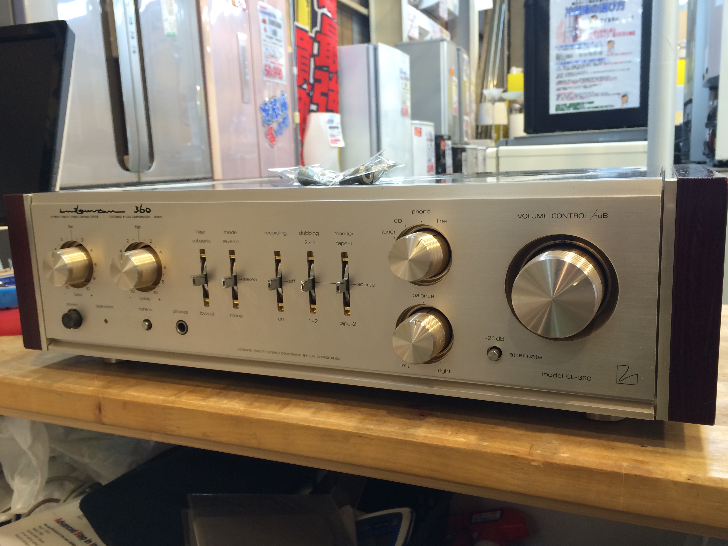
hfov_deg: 60.0
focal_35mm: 30
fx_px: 631
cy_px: 277
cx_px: 370
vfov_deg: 46.8
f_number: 2.2
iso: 64
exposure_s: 1/30
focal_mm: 4.15
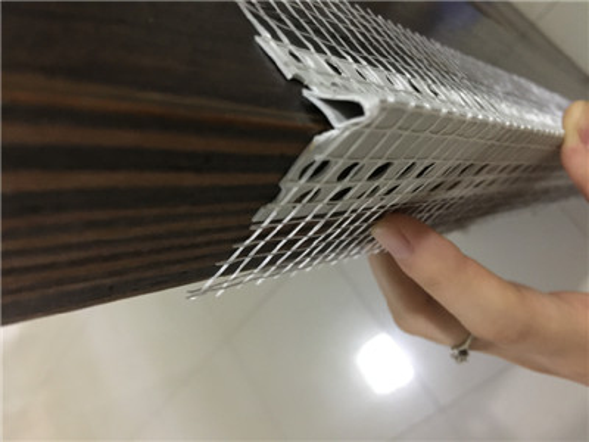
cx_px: 294
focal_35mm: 29
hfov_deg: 61.7
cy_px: 221
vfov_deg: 48.2
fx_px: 493
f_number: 2.2
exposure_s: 1/4
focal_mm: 4.15
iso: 160
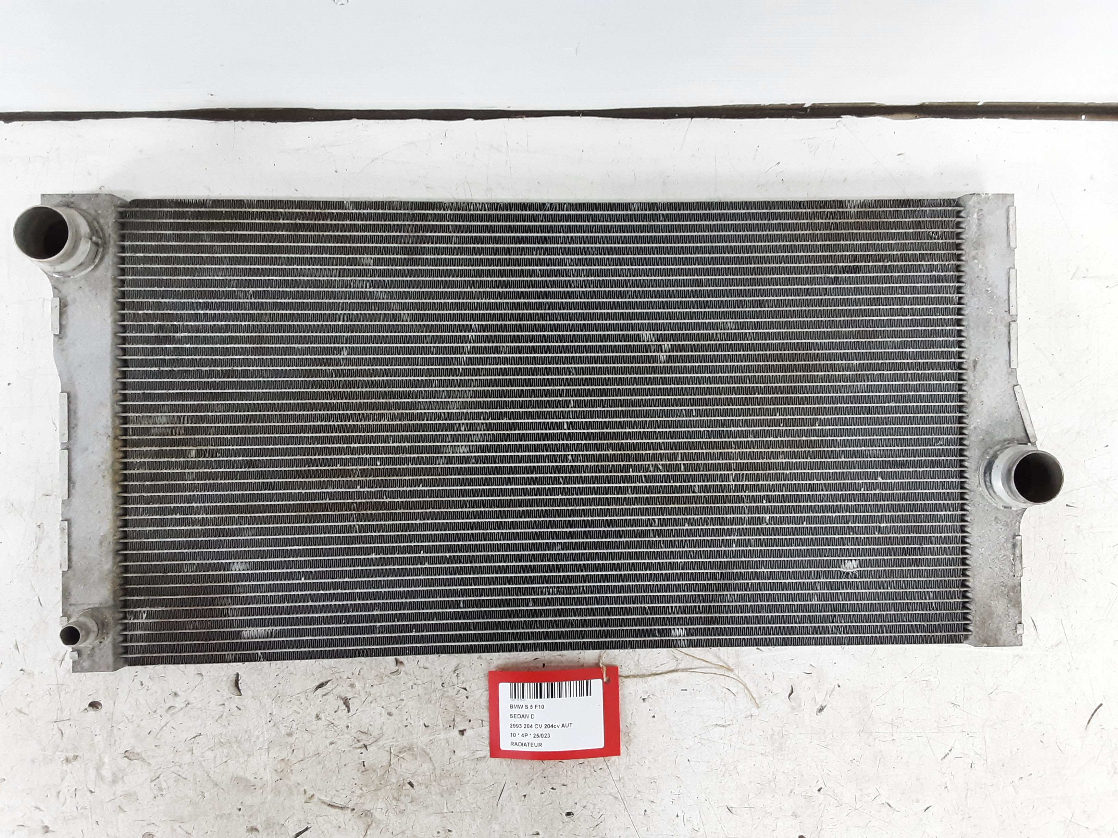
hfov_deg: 65.3
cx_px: 559
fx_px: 872
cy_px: 419
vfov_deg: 51.4
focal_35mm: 27
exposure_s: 1/50
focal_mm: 2.91
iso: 160
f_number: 1.9
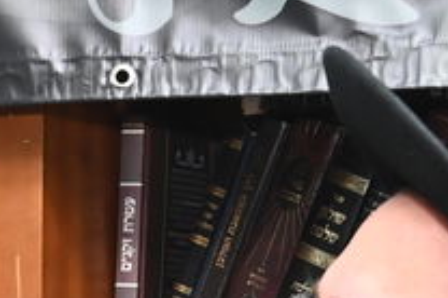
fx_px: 3181
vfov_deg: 5.3
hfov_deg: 7.9
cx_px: -181
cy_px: 350
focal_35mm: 256
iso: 2000
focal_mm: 38
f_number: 6.3
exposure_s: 1/125
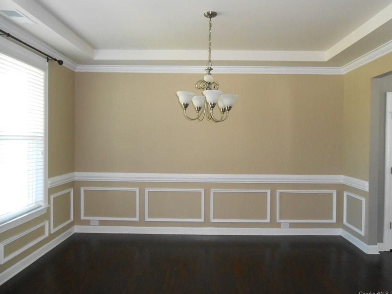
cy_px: 145
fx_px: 306
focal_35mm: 27
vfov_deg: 51.4
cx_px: 201
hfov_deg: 65.3
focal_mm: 4.6
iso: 400
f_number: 3.5
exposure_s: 1/25
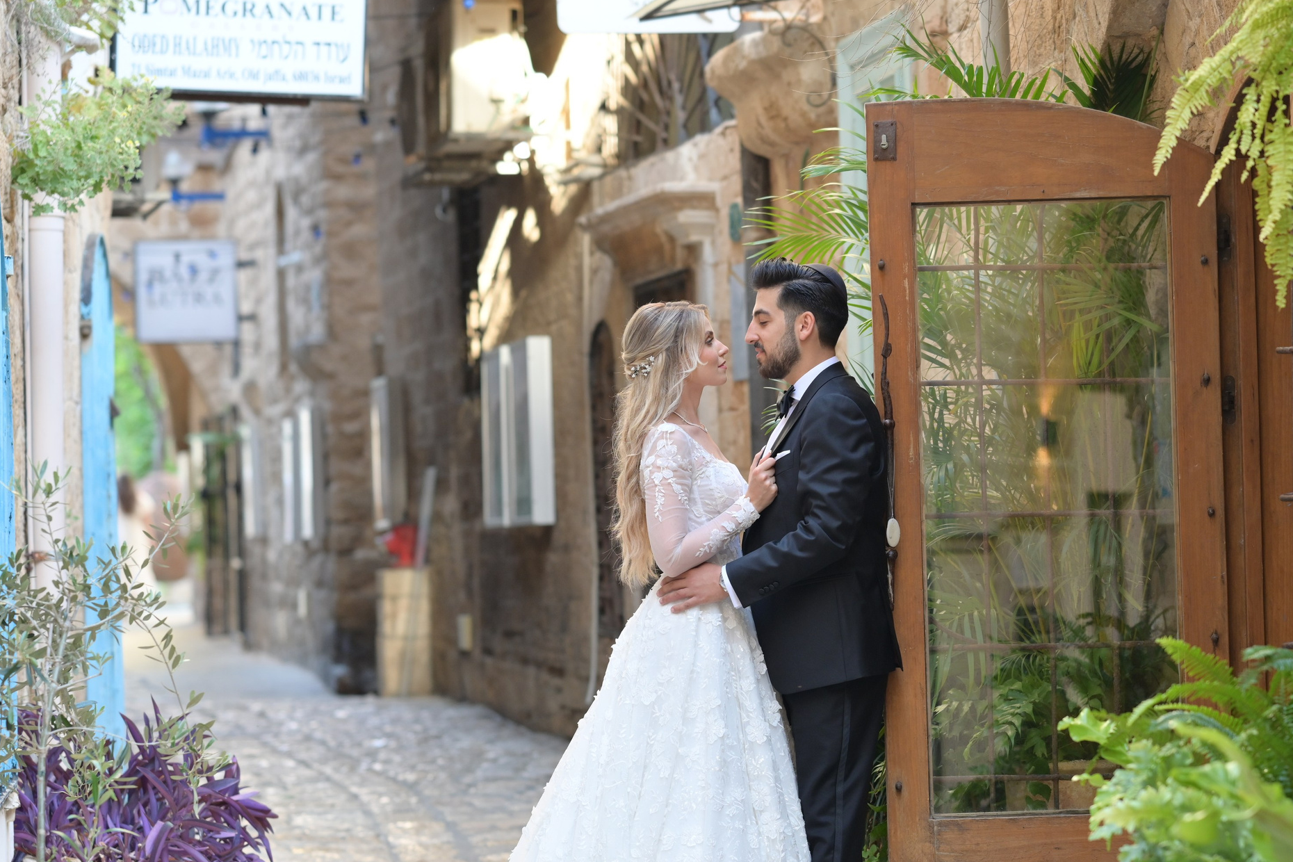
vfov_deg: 11.7
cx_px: 719
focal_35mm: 117
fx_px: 4202
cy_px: 587
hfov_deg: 17.5
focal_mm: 85
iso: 400
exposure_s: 1/250
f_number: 2.5
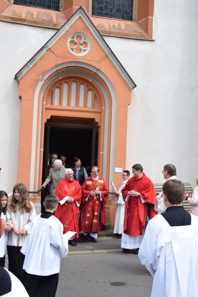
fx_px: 359
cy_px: 148
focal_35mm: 44
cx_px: 99
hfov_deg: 30.8
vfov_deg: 45.0
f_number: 8
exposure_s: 1/250
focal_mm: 29
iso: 200
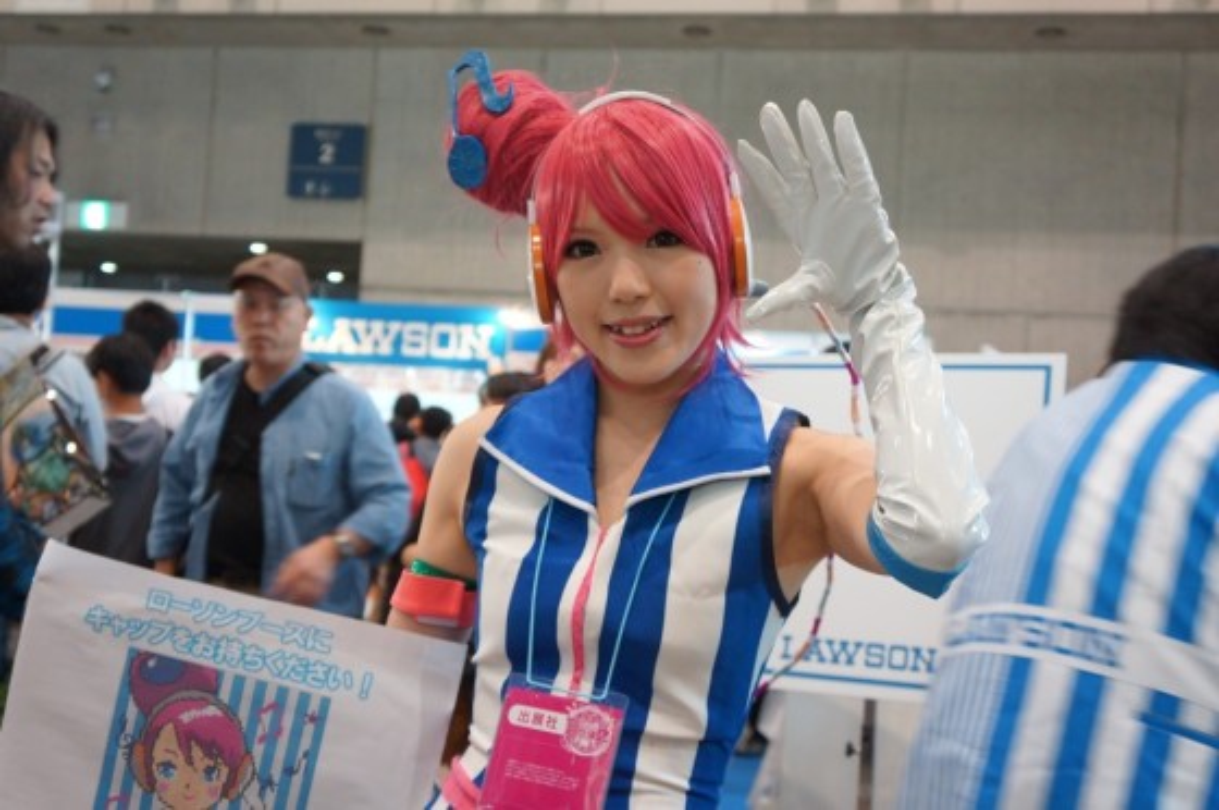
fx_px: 1420
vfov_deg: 31.8
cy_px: 405
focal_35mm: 42
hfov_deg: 46.4
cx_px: 610
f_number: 4
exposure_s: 1/30
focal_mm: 28
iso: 1600
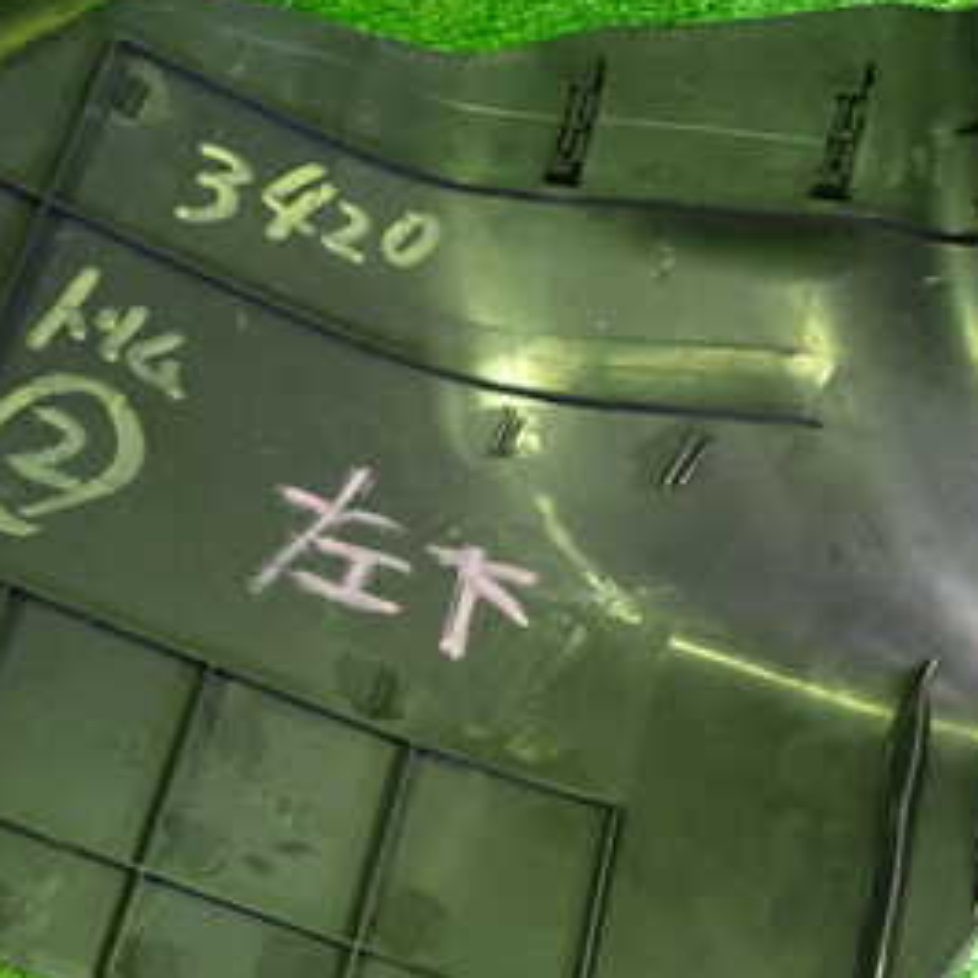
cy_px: 546
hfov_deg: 28.6
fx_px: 1918
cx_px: 483
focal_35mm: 60
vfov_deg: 28.6
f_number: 2.3
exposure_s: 1/20
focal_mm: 5.4
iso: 800
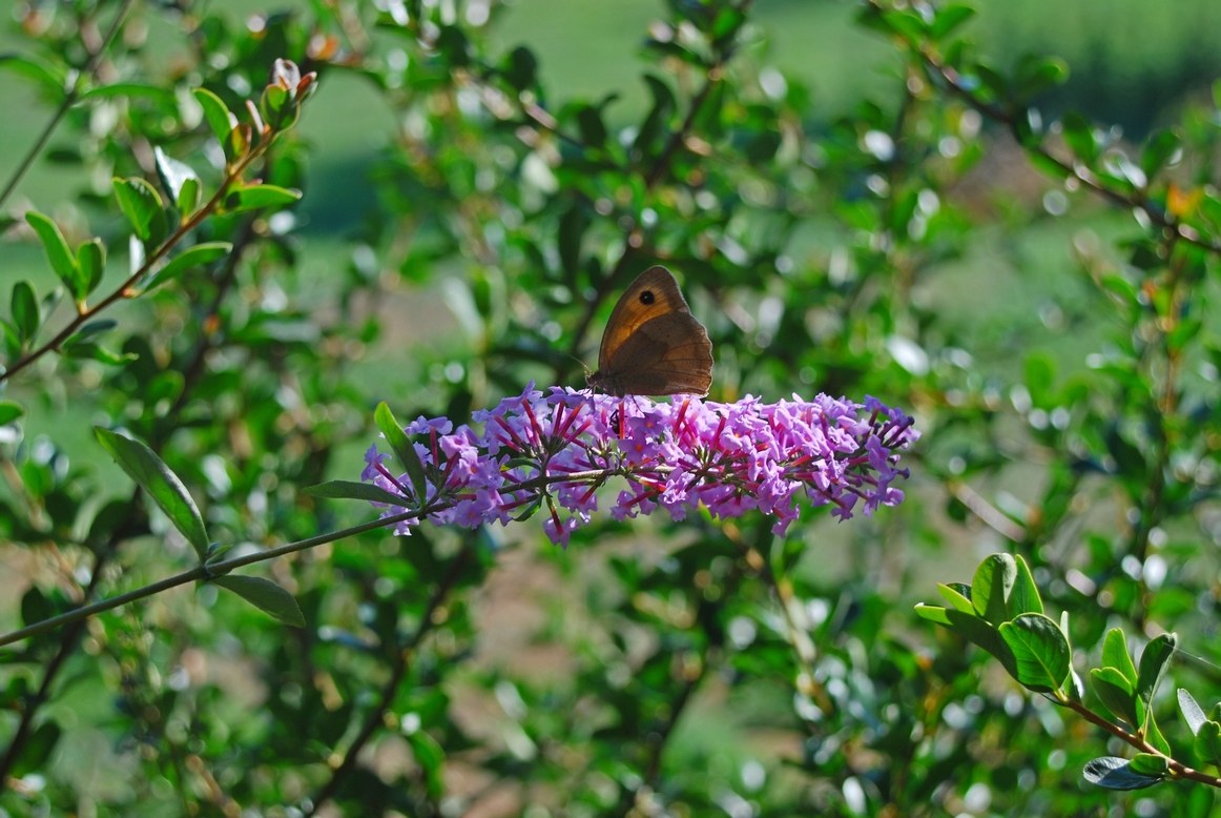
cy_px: 409
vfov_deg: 11.5
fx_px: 4075
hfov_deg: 17.0
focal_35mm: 120
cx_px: 610
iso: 100
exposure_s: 1/160
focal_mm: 80
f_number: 7.1
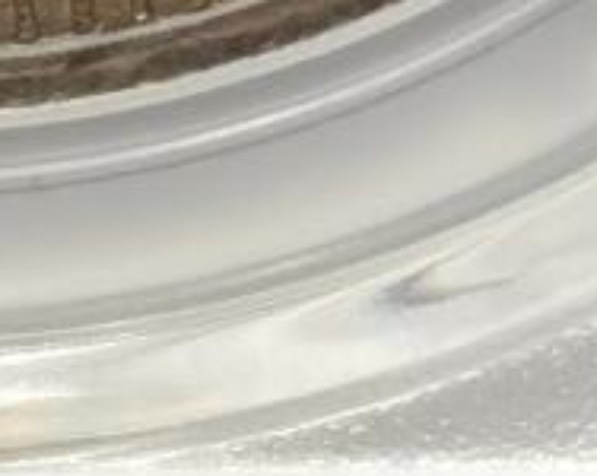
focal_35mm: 505
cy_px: -403
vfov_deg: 3.0
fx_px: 8914
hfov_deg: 3.8
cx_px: -124
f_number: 16
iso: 160
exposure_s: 1/100
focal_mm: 5.56
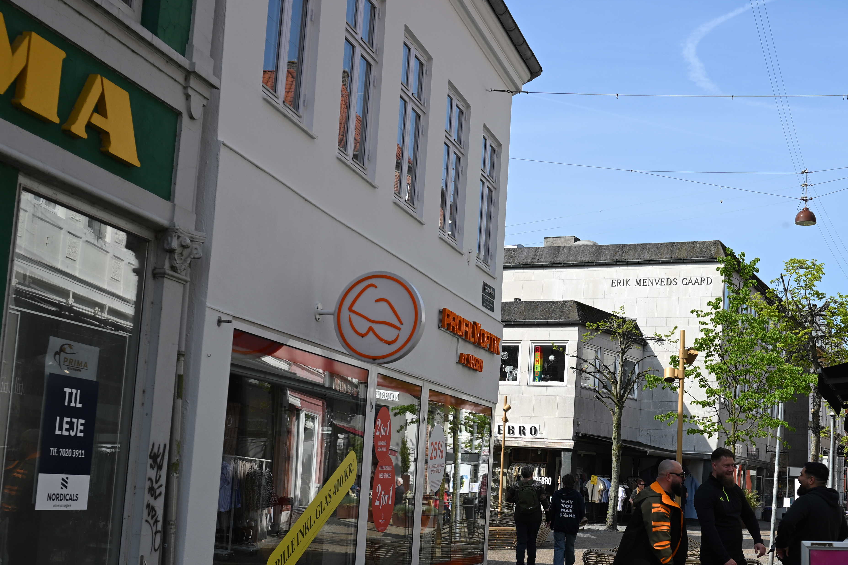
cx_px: 563
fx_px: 1343
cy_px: 321
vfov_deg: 23.8
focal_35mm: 57
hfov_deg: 34.7
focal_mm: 35
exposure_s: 1/2000
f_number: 4
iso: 180
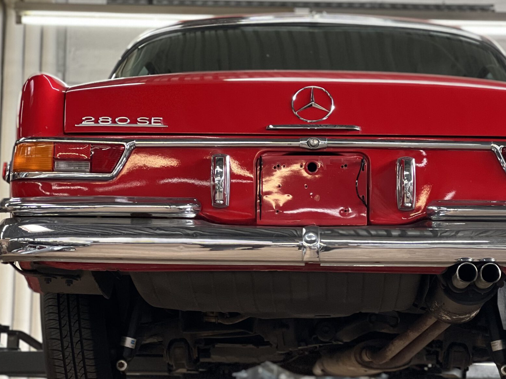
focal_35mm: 126
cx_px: 327
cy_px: 205
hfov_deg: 15.6
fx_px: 1842
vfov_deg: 11.8
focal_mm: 9
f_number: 2.8
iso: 200
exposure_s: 1/33
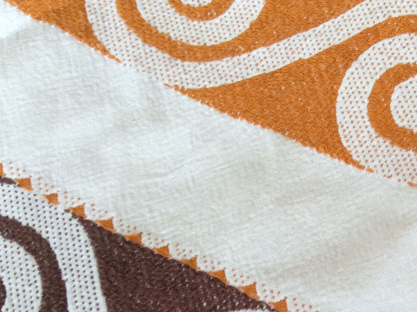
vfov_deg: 19.1
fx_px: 890
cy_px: 337
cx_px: 397
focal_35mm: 74
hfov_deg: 25.3
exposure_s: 1/25
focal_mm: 3.3
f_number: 2.4
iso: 50
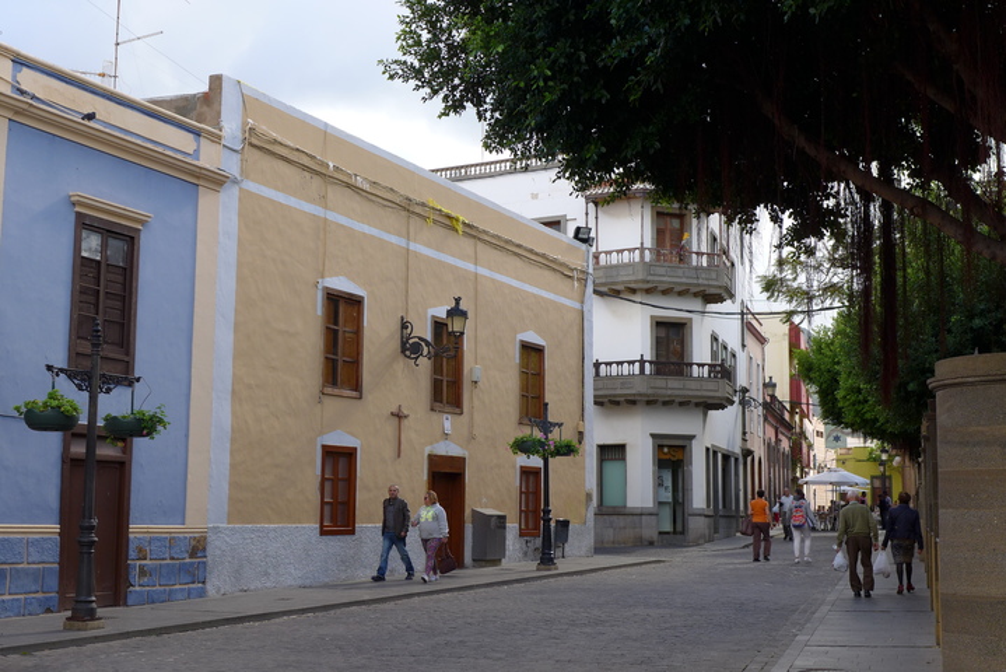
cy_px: 336
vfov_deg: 27.0
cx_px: 503
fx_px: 1398
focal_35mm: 50
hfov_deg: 39.6
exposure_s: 1/500
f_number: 2.8
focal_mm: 9.8
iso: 80
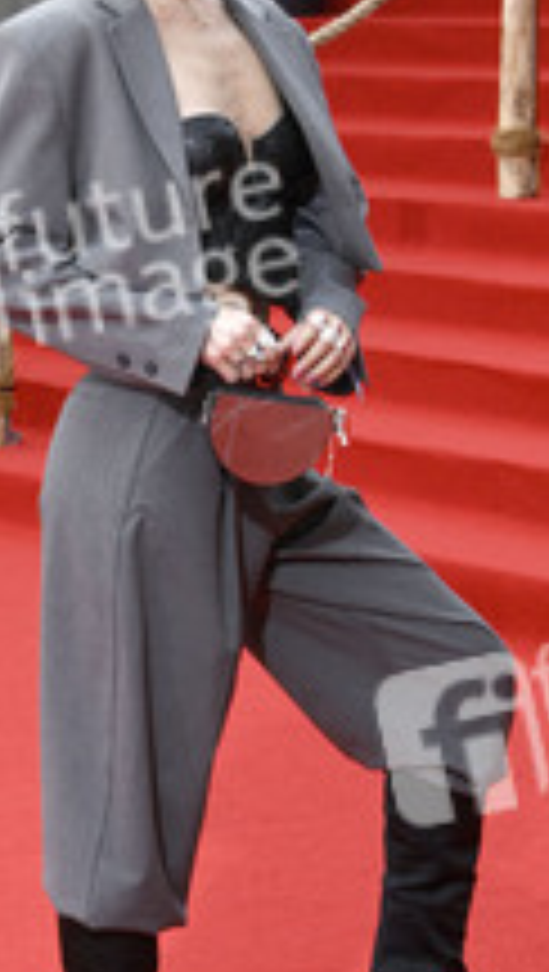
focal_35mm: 151
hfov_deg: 8.1
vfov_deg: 14.2
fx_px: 3896
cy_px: 495
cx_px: 198
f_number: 7.1
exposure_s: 1/200
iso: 250
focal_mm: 78
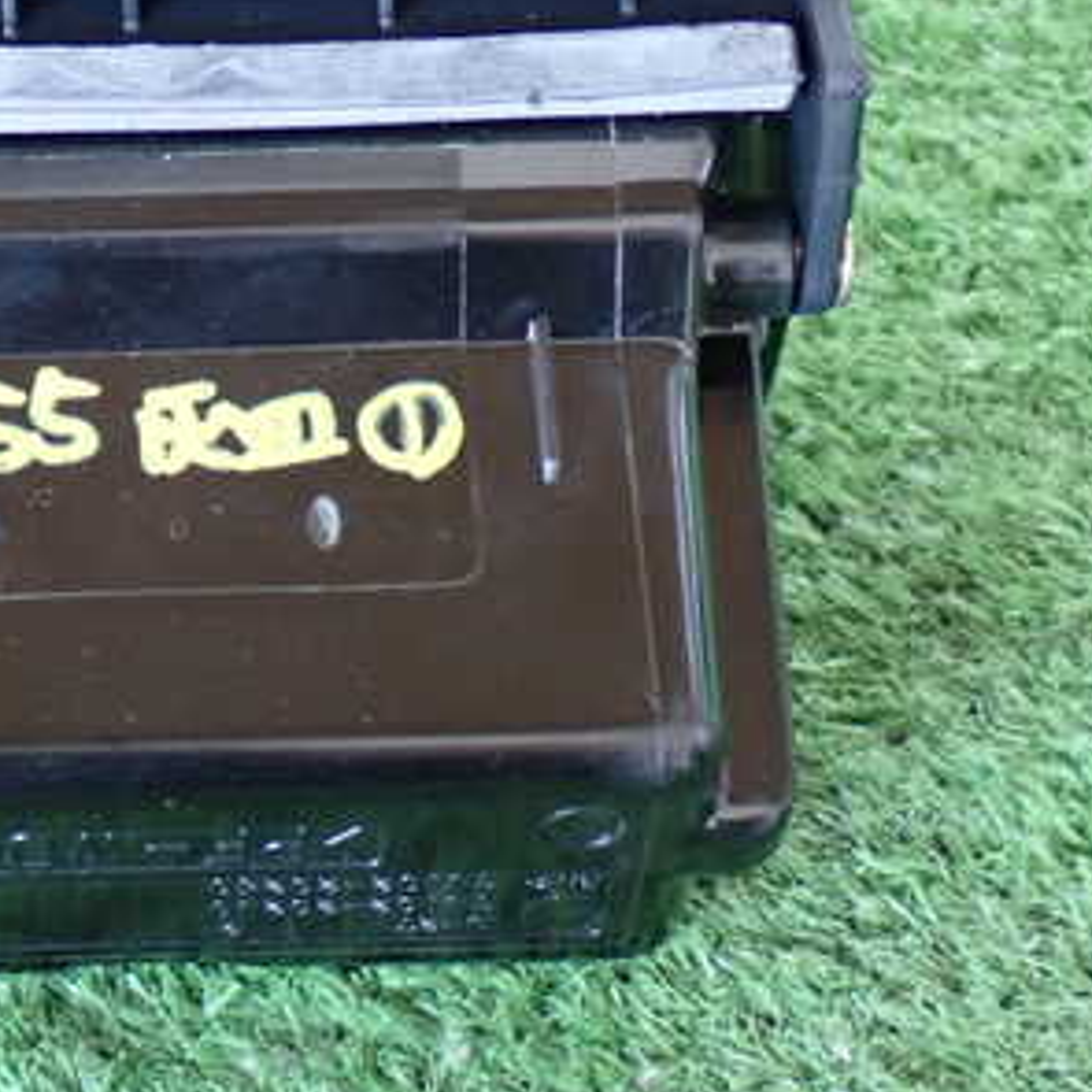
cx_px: 126
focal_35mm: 97
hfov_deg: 17.7
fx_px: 3462
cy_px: 429
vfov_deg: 17.9
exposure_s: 1/13
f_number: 3.3
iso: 800
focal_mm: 9.65
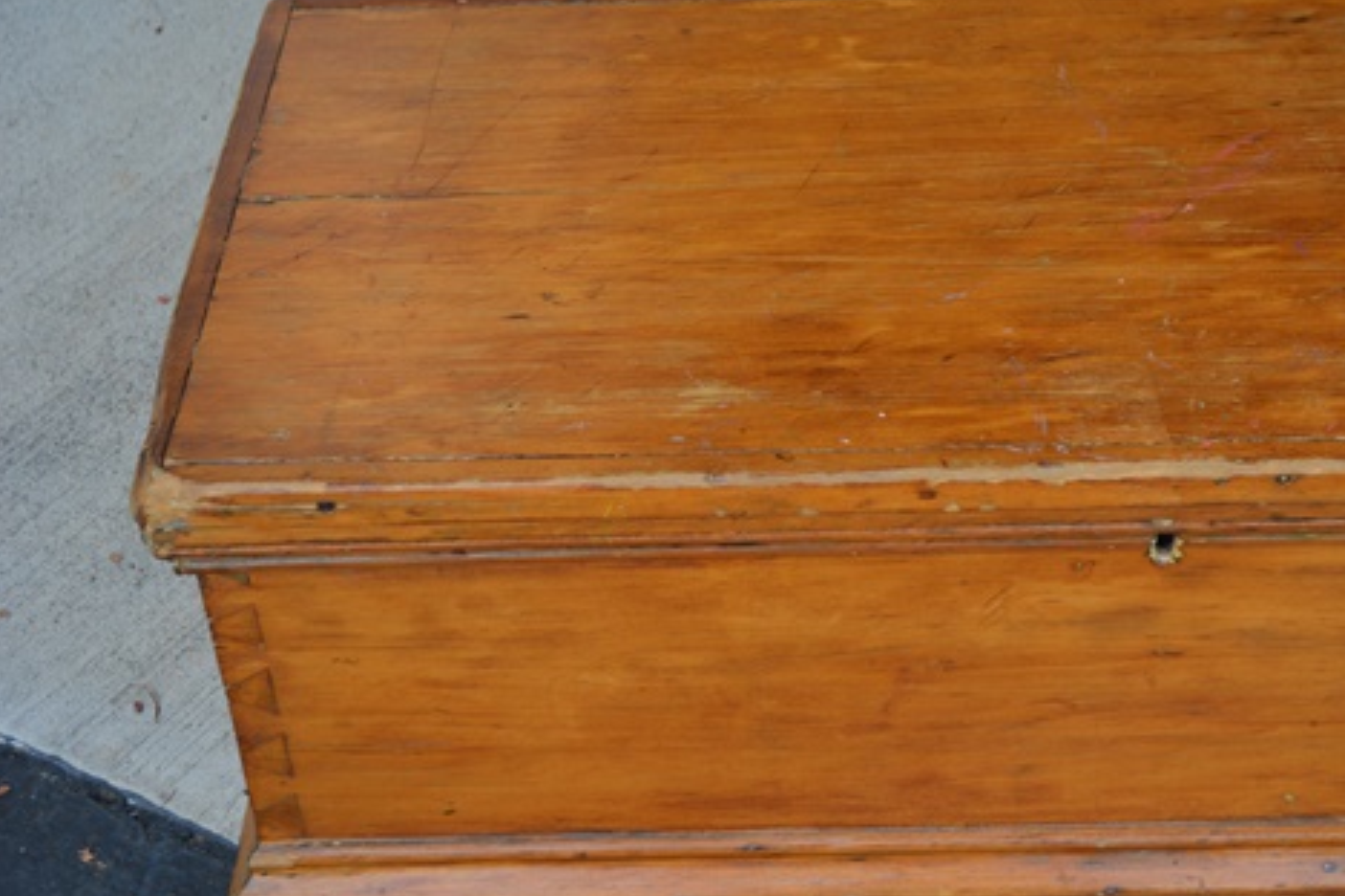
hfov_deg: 26.2
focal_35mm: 77
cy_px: 379
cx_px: 854
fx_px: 2877
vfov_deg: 17.7
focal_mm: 40
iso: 320
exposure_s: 1/125
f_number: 5.6
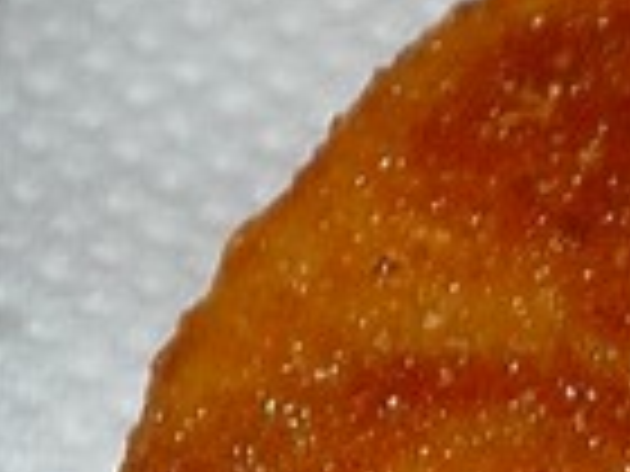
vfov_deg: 3.3
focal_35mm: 456
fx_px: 8299
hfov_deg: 4.2
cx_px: 1688
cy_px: 670
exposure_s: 1/40
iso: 100
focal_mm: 10
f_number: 5.2
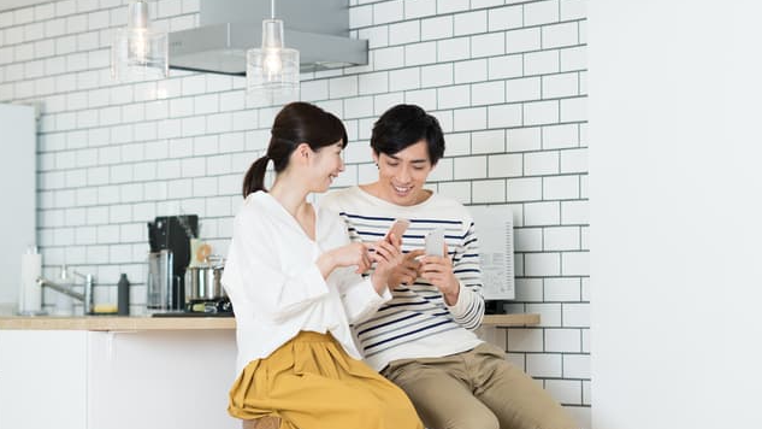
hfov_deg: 23.7
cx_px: 378
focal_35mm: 90
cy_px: 183
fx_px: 1818
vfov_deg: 13.4
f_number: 2.8
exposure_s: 1/100
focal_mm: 85
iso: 640
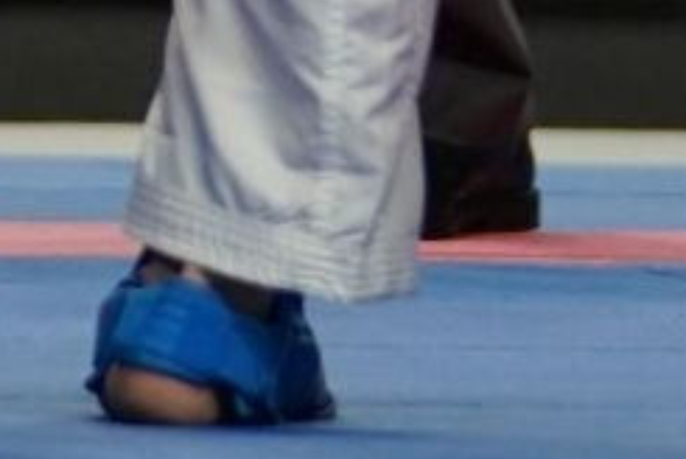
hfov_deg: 1.5
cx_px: -784
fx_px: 25603
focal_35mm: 1342
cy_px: -1142
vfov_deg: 1.0
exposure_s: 1/1000
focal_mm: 122
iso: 1000
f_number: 2.8
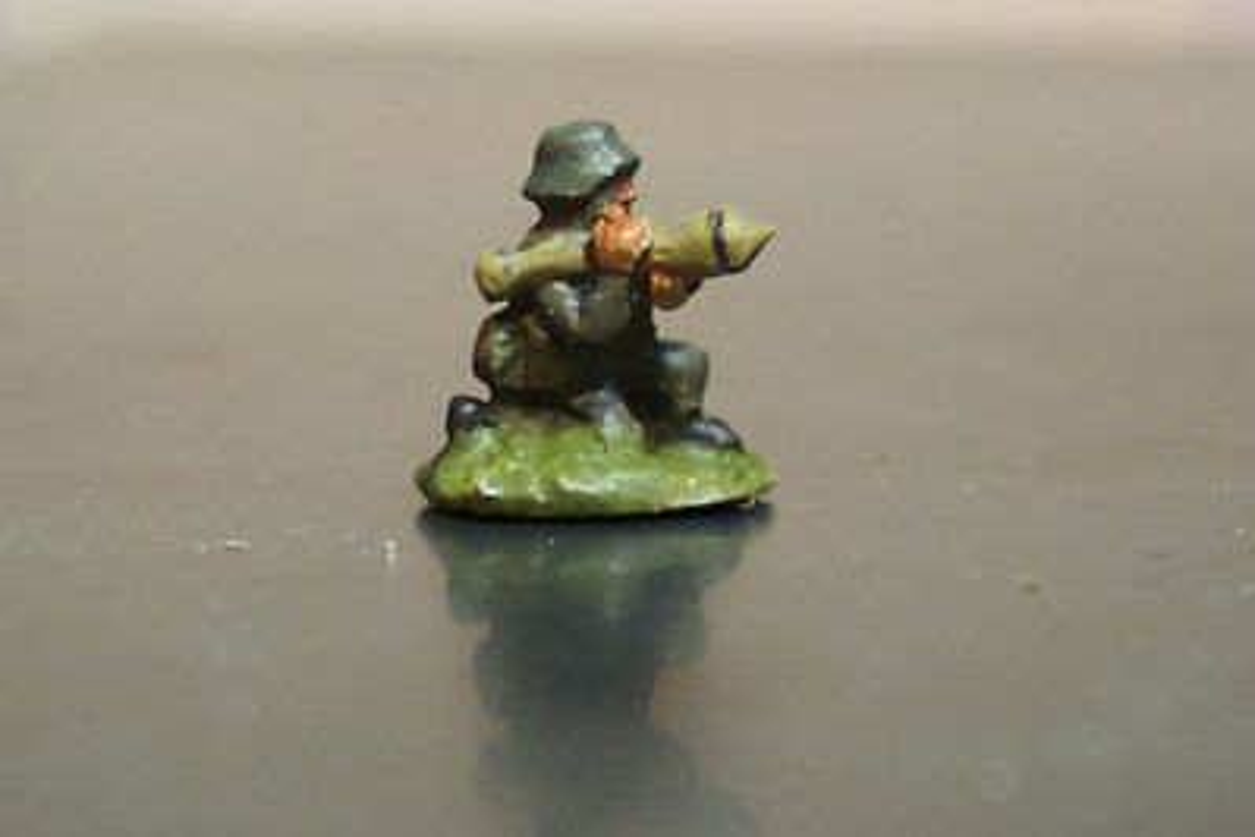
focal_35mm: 38
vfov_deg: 35.1
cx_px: 628
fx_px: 1325
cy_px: 418
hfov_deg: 50.7
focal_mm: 8
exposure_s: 1/30
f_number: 2.8
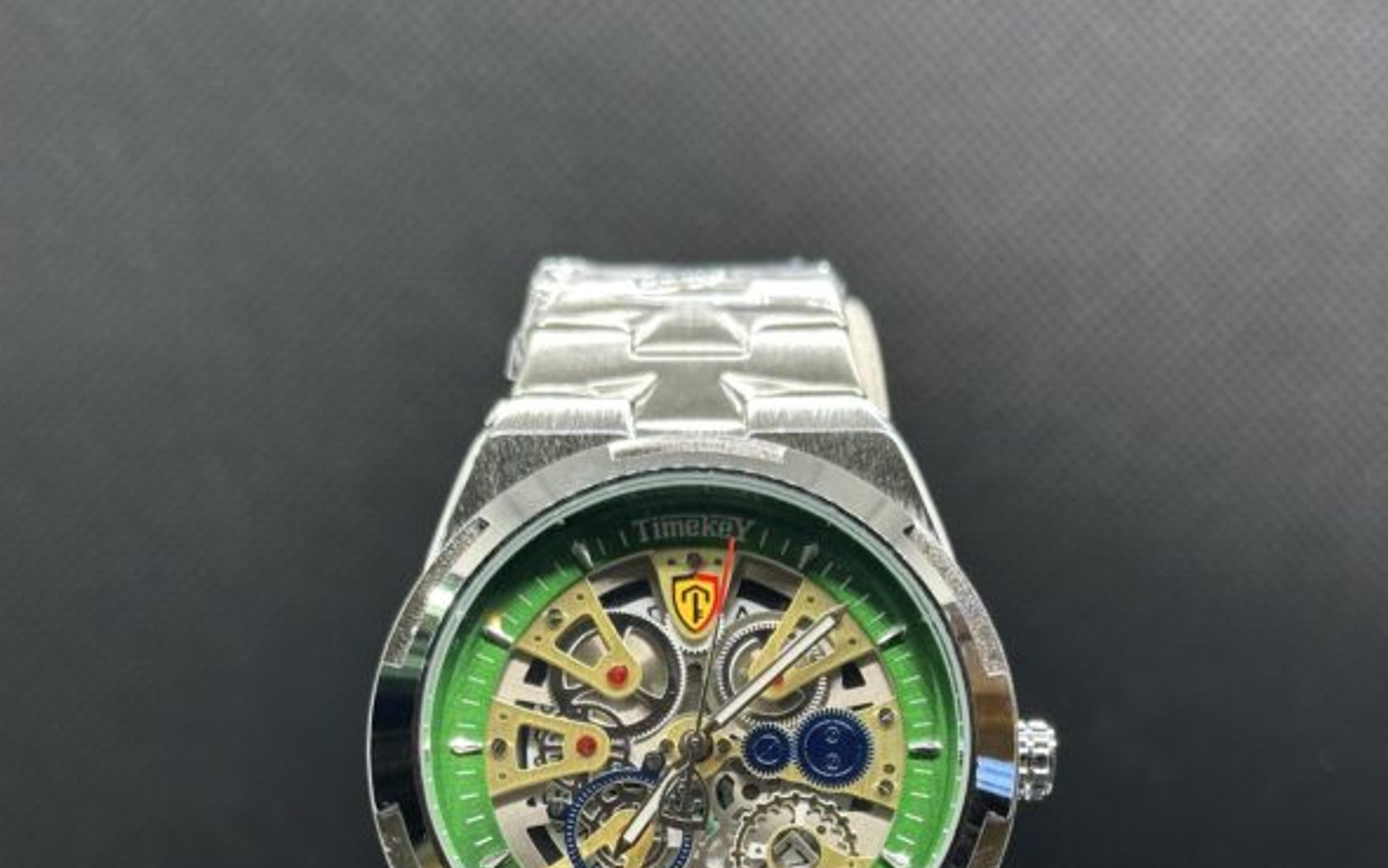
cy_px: 781
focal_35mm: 69
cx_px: 689
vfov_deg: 18.6
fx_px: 2611
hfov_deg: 29.8
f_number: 1.78
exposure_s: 1/50
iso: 50
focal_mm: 6.86
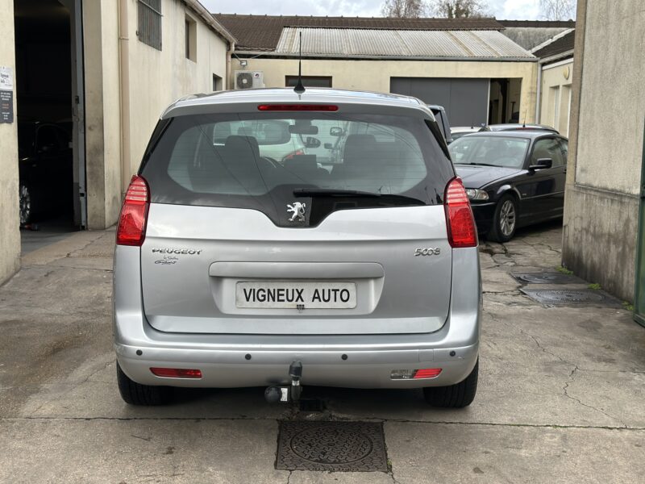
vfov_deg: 30.3
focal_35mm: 48
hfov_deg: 39.7
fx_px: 894
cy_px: 242
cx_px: 322
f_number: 1.78
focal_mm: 6.86
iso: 64
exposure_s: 1/880
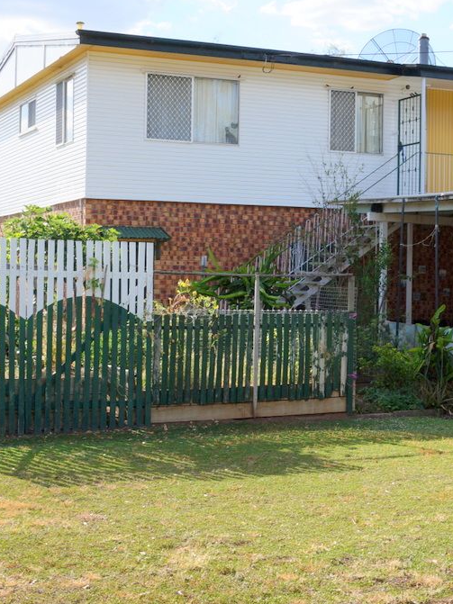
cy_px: 299
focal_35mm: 66
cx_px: 320
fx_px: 1152
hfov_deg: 22.1
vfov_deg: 29.4
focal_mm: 30
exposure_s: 1/60
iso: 100
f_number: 14
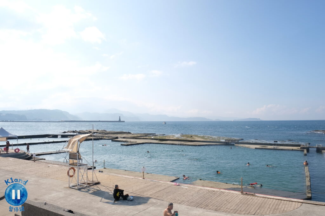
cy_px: 108
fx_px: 244
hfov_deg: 67.4
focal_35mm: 27
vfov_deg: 47.9
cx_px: 162
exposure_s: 1/160
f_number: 14
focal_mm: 18
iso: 320
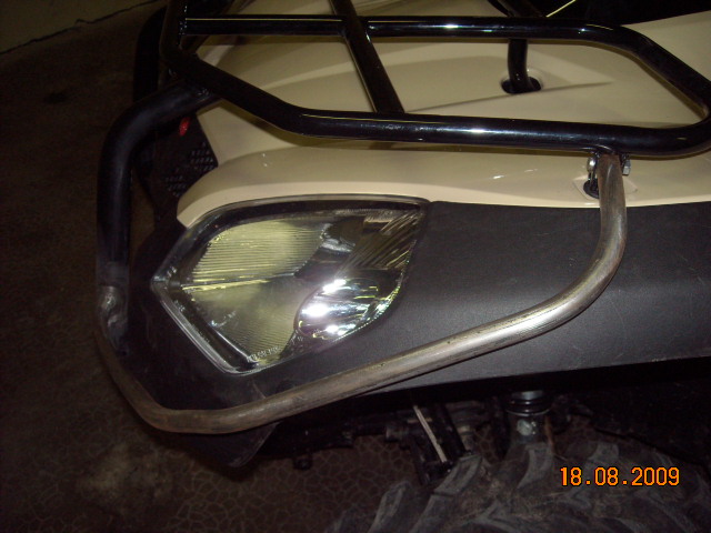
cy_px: 266
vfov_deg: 40.7
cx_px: 356
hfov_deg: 52.6
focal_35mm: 35
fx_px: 719
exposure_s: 1/60
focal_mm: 5.7
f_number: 2.8
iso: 200
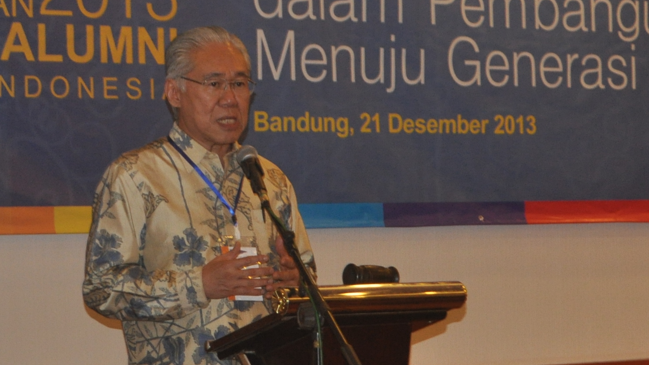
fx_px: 1979
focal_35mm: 115
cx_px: 284
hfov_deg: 18.6
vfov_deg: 10.5
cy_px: 282
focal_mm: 34
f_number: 5
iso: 800
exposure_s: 1/60
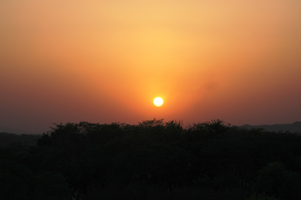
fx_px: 1065
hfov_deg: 16.1
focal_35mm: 128
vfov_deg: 10.7
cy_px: 100
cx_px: 150
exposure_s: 1/320
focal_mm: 85
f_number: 9
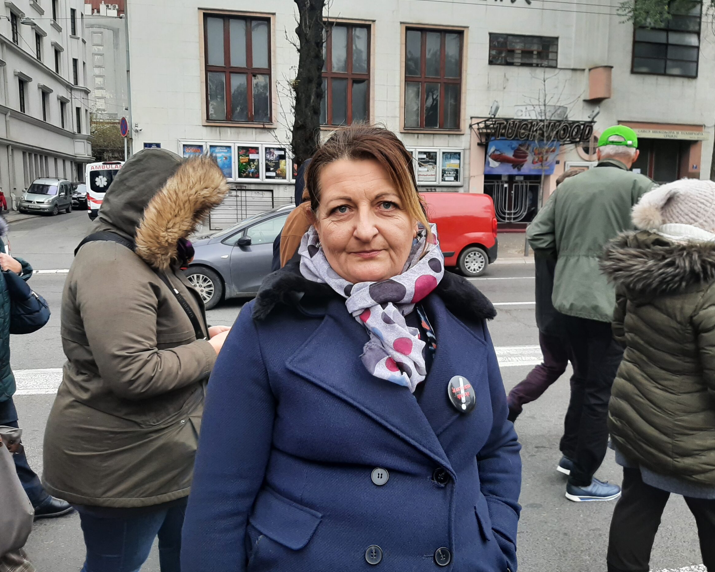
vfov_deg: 51.5
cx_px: 374
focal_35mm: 28
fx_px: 593
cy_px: 280
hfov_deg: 62.2
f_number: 1.7
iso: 40
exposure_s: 1/313
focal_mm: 3.93
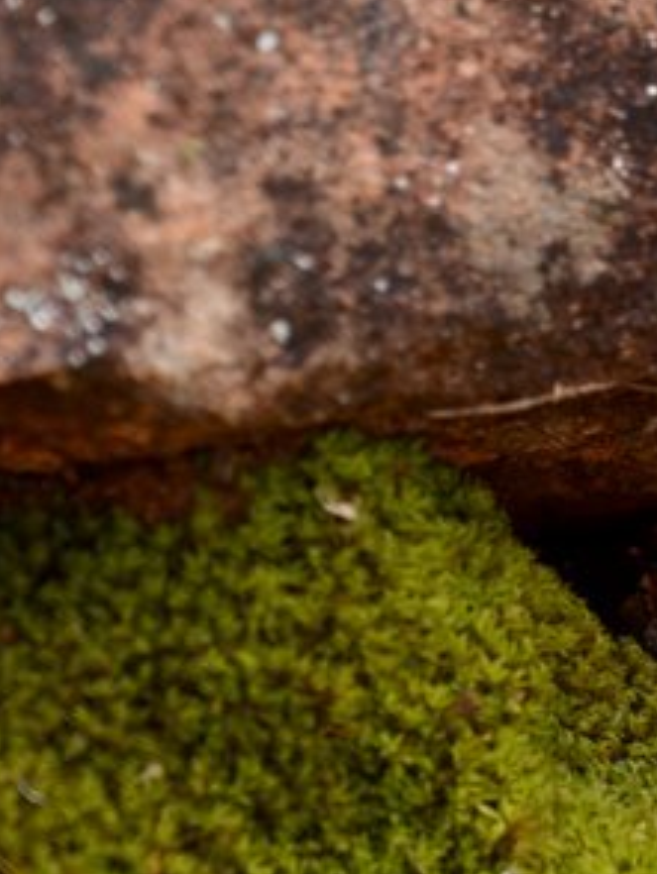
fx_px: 14859
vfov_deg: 3.4
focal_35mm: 588
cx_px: 862
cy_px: 523
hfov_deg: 2.5
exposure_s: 1/160
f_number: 8
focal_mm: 300
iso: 320
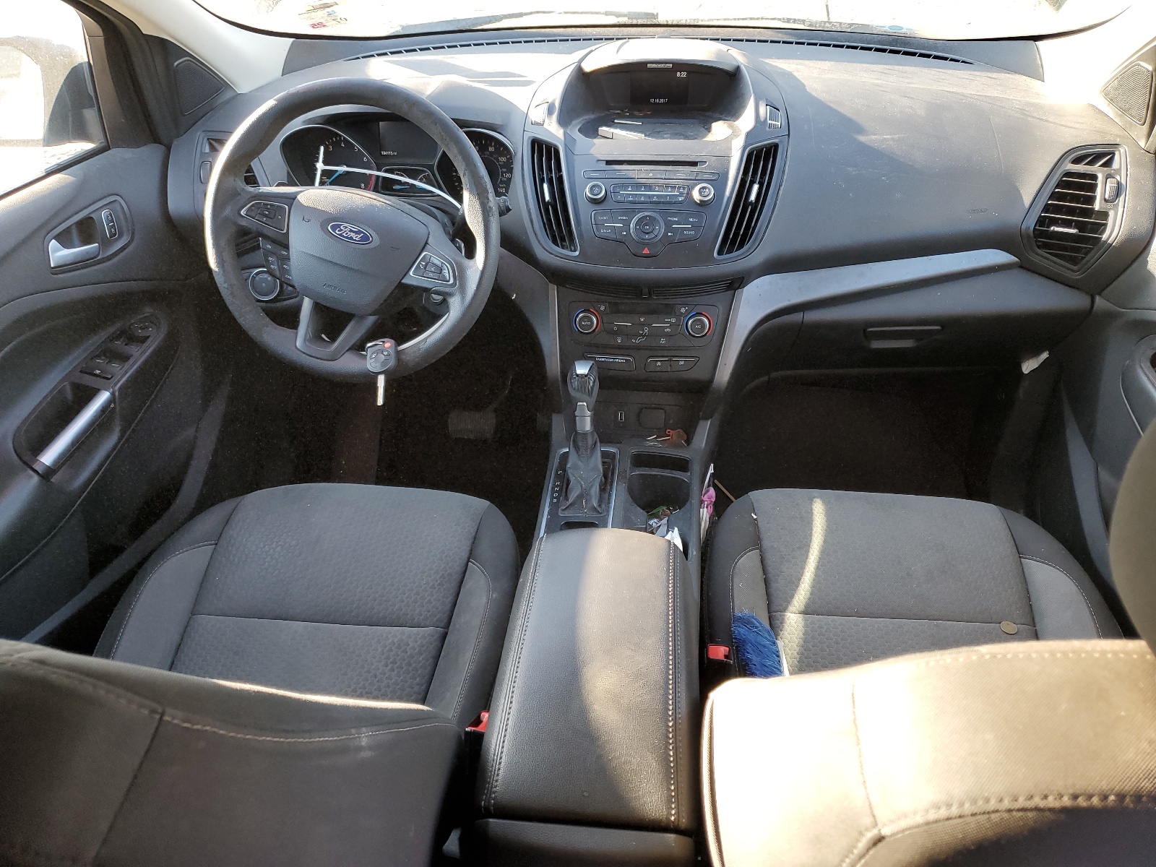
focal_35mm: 26
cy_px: 434
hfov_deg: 67.3
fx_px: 868
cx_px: 578
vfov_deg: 53.1
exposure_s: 1/120
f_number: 1.5
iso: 66
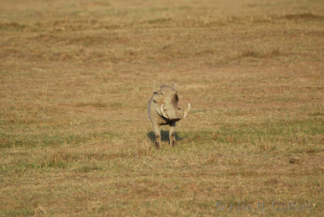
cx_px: 162
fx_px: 5404
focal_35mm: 600
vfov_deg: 2.3
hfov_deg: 3.4
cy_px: 108
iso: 220
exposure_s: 1/400
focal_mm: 400
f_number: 5.6
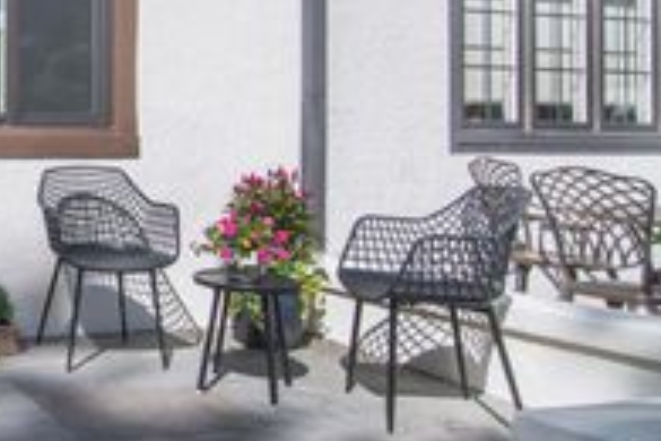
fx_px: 776
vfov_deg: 31.3
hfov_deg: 35.3
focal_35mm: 42
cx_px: -149
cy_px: 124
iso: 640
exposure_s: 1/200
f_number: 14
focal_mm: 11
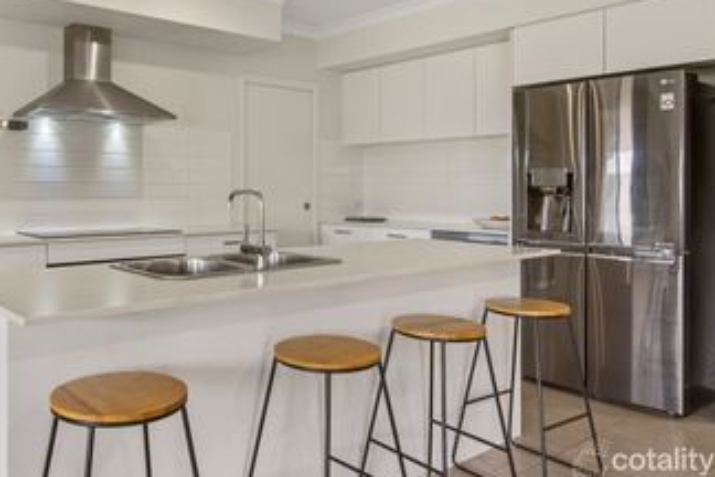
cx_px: 232
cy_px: 160
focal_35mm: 29
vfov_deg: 44.3
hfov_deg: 61.9
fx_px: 576
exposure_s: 1/5
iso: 320
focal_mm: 20
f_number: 10
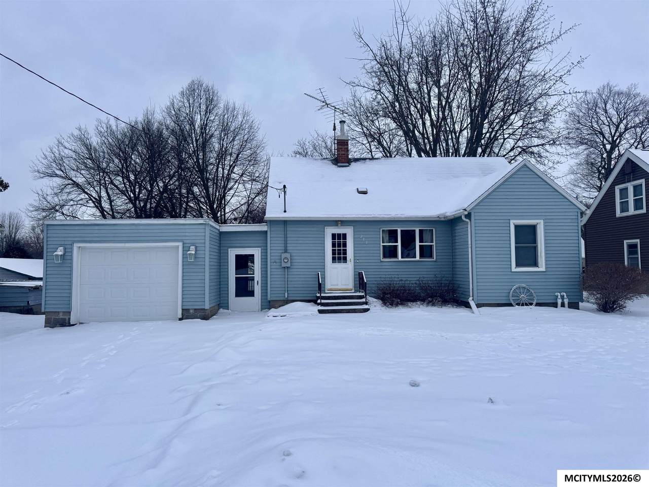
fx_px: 450
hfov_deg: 71.6
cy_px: 244
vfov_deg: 56.8
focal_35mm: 24
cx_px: 324
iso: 200
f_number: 1.78
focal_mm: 6.76
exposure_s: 1/121
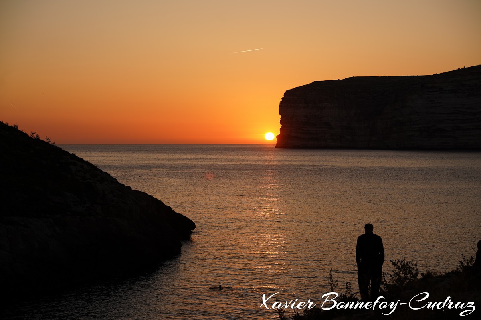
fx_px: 962
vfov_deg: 18.9
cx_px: 240
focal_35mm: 72
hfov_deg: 28.1
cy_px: 160
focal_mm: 72
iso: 100
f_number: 5.6
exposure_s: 1/320
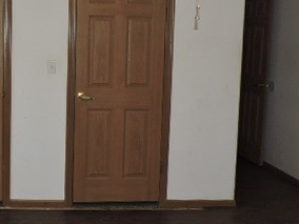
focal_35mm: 54
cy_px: 85
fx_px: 466
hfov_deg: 34.3
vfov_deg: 27.0
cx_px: 53
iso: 200
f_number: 3
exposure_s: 1/30
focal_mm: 4.3
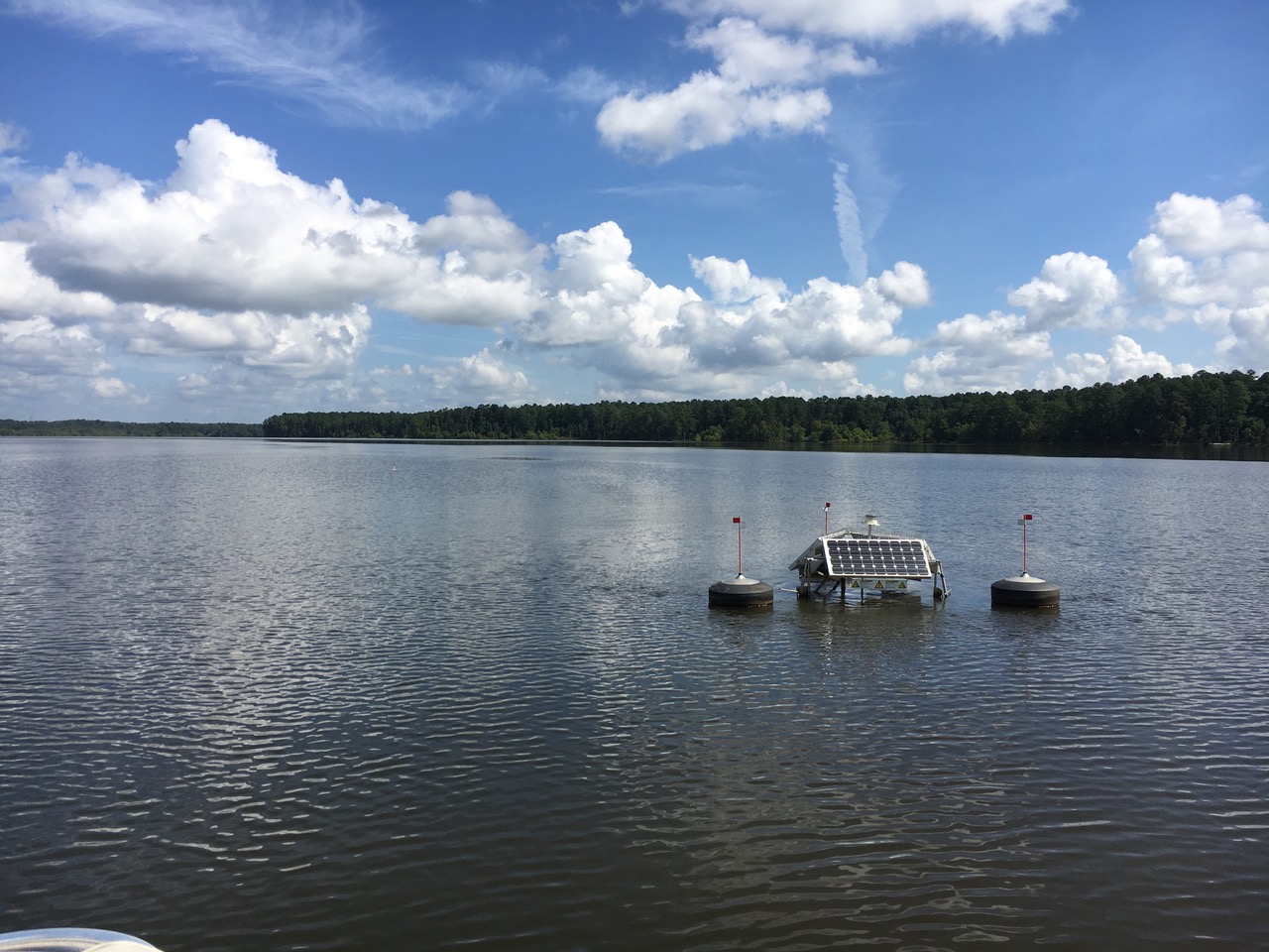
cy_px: 476
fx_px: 1063
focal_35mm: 29
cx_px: 634
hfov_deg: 61.7
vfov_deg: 48.2
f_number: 2.2
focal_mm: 4.15
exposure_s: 1/2481
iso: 25
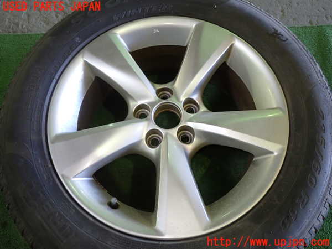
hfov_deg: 60.0
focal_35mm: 30
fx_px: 288
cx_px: 166
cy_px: 124
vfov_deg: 46.8
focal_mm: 5.4
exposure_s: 1/30
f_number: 2.3
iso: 250
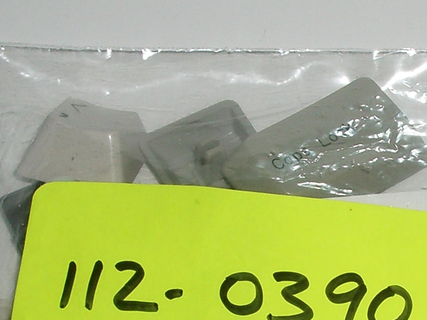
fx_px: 2307
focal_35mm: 187
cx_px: 461
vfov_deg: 7.9
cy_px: 301
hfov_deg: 10.5
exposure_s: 1/60
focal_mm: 10.2
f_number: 5.6
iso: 80
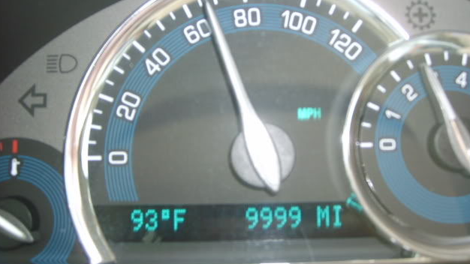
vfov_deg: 30.4
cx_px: 237
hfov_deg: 51.6
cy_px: 113
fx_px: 486
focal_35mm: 39
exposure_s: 1/30
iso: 100
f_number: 2.8
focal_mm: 5.8
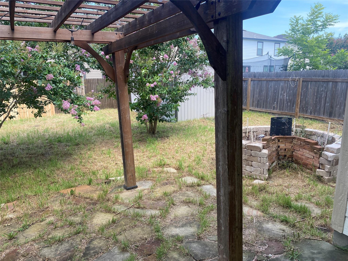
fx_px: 261
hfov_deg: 67.3
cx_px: 174
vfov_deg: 53.1
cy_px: 130
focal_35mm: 26
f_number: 1.8
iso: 32
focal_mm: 4.25
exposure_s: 1/304
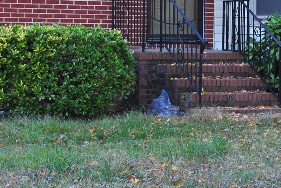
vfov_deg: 9.8
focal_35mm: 139
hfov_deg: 14.7
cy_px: -29
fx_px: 1086
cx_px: 195
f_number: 5.6
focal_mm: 24
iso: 200
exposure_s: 1/60
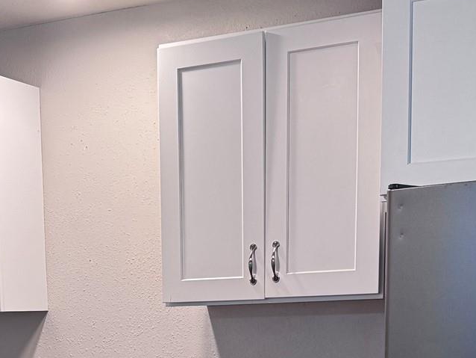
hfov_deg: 25.1
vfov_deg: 17.9
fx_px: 1059
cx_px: 125
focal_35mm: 77
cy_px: 466
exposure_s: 1/60
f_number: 1.78
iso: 200
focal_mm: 6.76
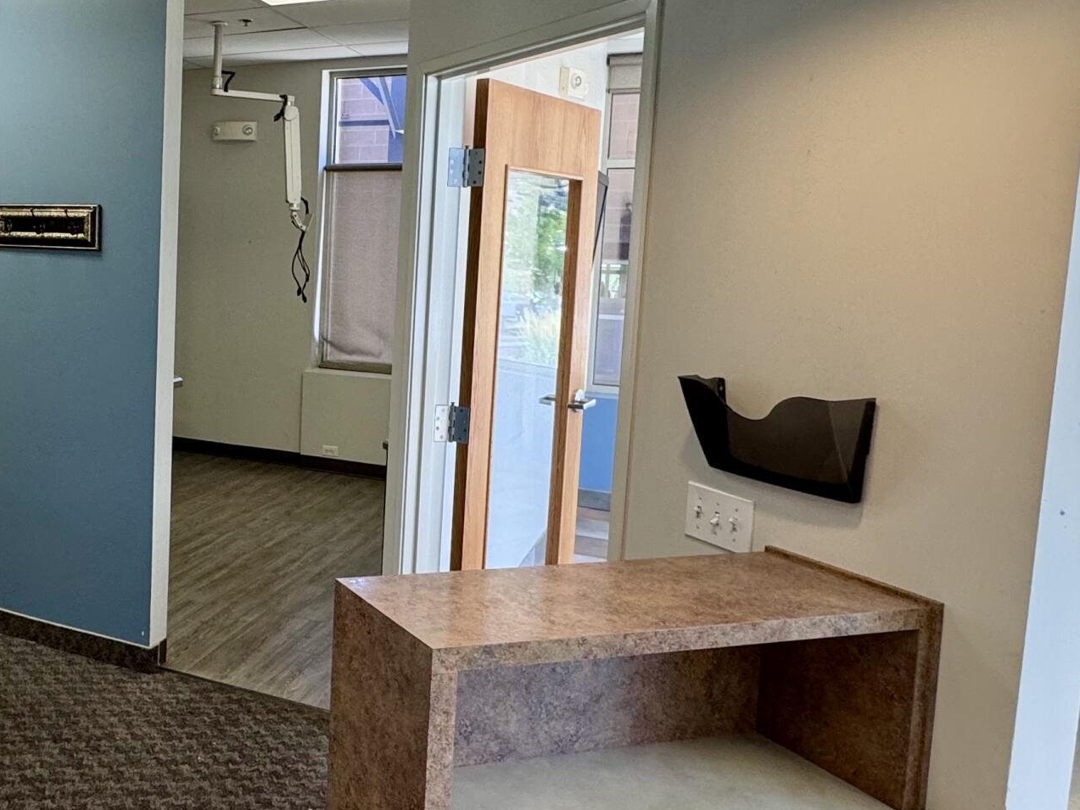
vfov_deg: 42.8
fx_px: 1030
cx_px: 151
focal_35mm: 33
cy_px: 345
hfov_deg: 50.4
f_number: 2.2
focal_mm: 2.22
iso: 160
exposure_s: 1/120
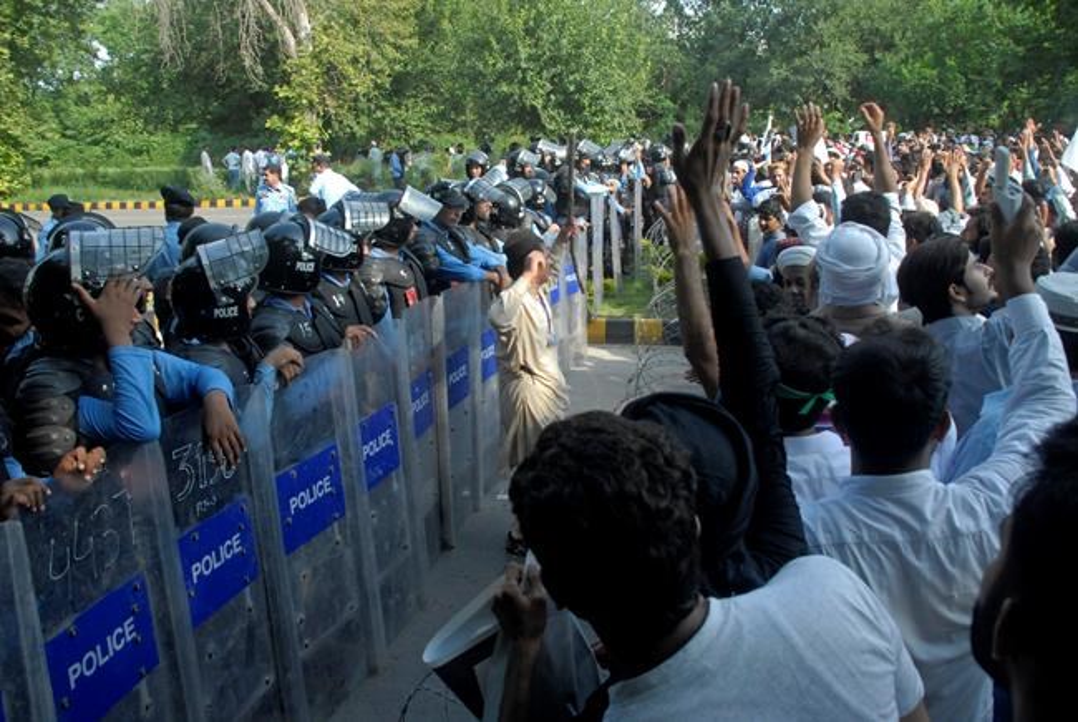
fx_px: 809
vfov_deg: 48.0
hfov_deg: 67.3
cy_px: 361
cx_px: 539
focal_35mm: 27
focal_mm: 18
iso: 640
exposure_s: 1/400
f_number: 6.3
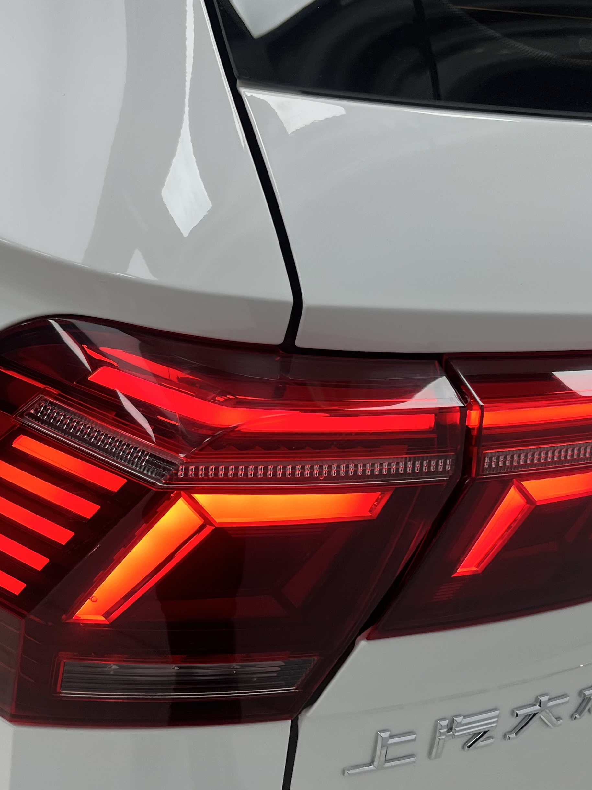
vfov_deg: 43.8
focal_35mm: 43
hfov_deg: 33.6
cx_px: 311
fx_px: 981
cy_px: 426
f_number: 1.6
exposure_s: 1/125
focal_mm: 5.1
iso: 50
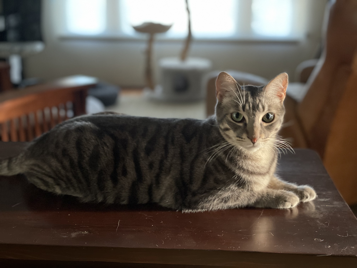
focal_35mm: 52
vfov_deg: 28.0
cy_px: 134
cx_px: 178
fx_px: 536
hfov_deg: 36.8
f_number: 2
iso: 500
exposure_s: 1/38
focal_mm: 6
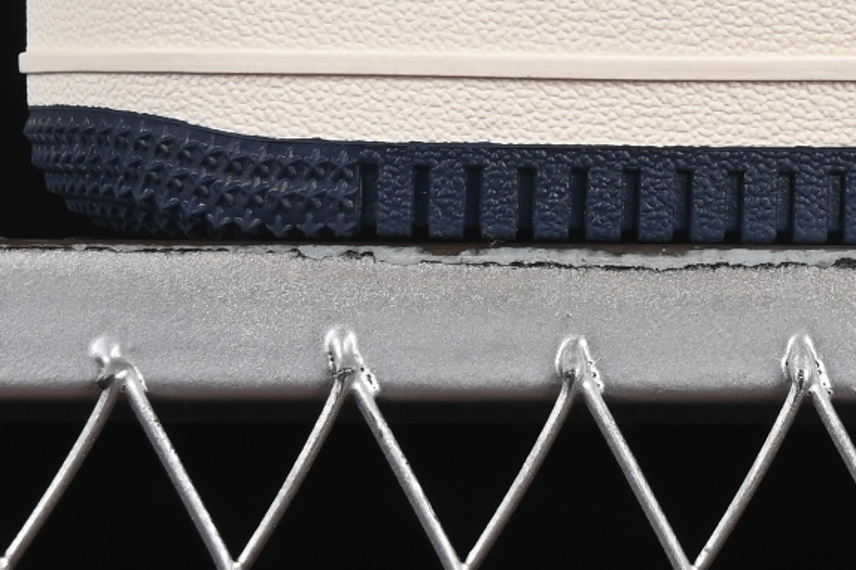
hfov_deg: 5.6
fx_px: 8628
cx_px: 1504
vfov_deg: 3.7
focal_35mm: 363
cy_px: -615
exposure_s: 1/80
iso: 160
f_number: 8
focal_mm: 50
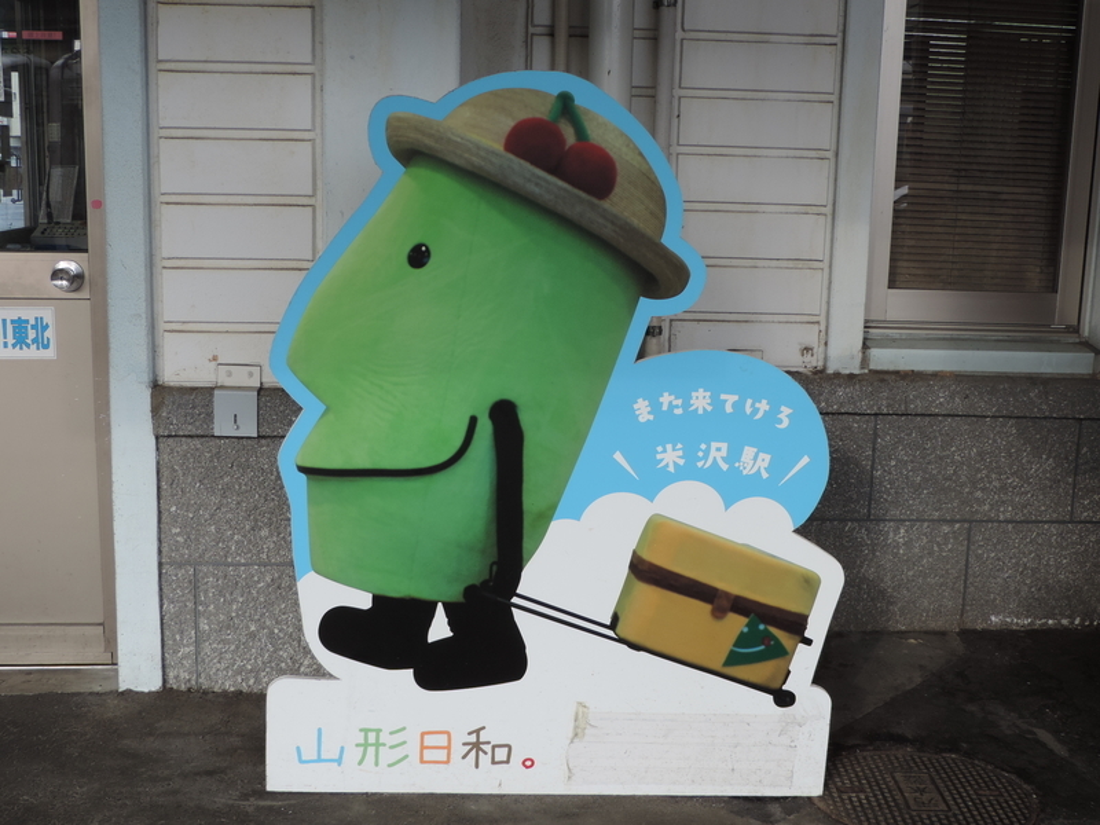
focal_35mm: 43
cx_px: 550
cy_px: 412
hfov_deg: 43.9
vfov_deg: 33.6
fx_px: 1366
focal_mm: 7.6
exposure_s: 1/125
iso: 80
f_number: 3.4
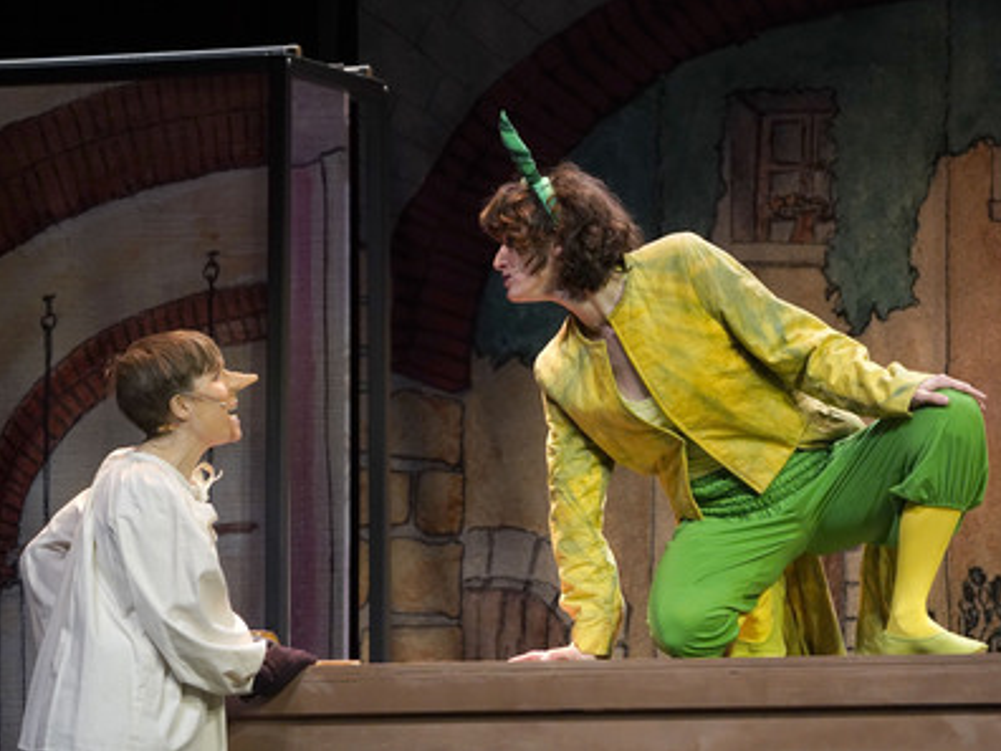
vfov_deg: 6.8
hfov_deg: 9.0
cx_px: 487
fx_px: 6333
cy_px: 374
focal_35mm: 219
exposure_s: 1/400
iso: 3200
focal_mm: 200
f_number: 6.3
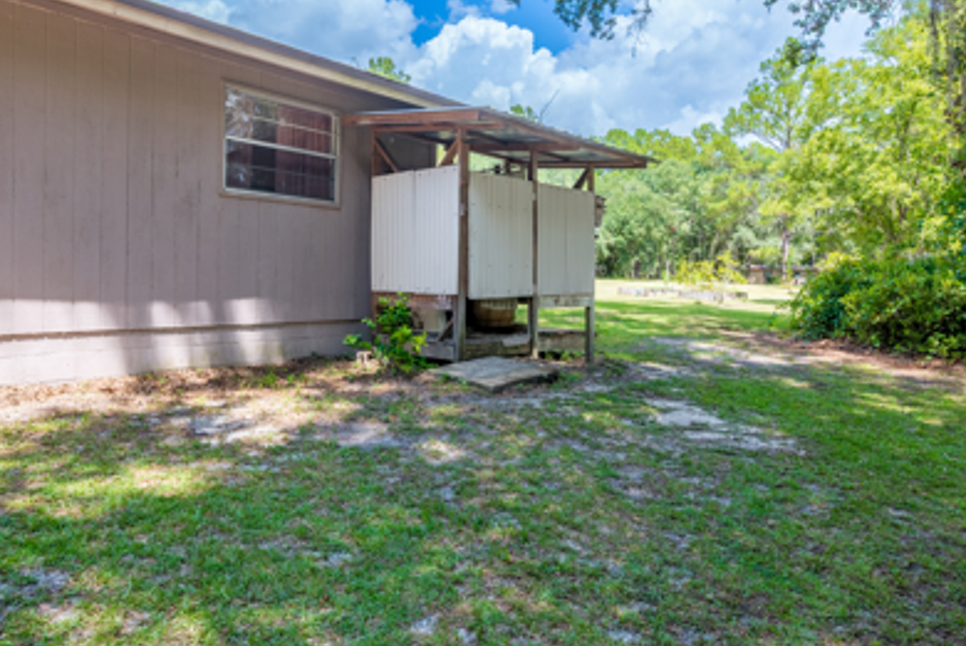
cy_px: 297
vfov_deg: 54.0
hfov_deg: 74.5
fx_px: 633
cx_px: 435
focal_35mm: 24
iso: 400
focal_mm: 20.5
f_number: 8
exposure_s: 1/1250
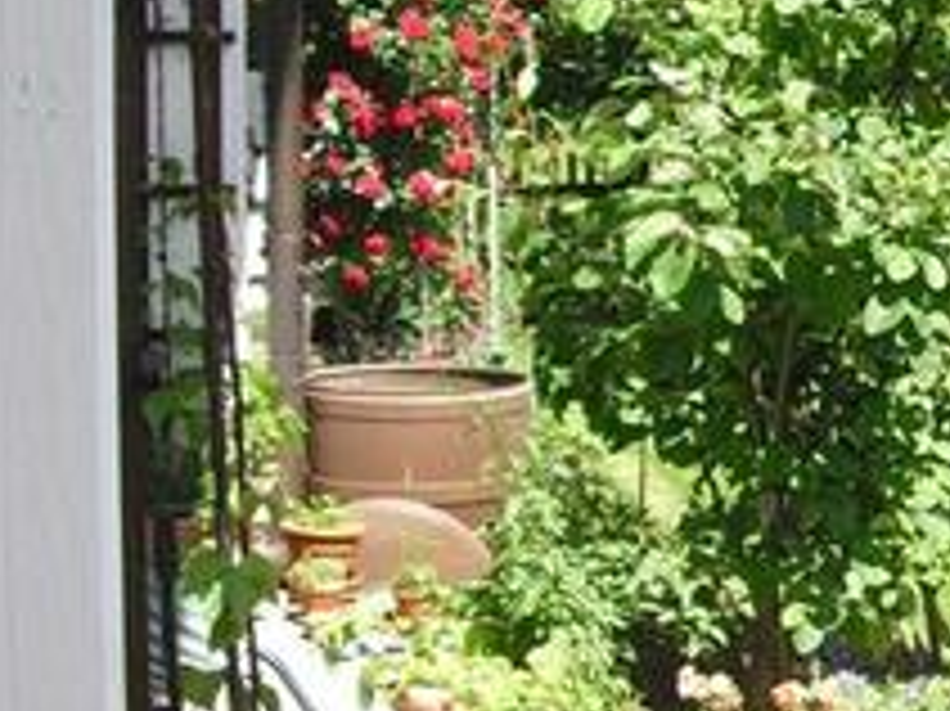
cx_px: 1290
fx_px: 2743
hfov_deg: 18.1
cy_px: 162
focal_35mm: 100
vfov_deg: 14.7
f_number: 7.8
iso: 100
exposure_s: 1/80
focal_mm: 6.3
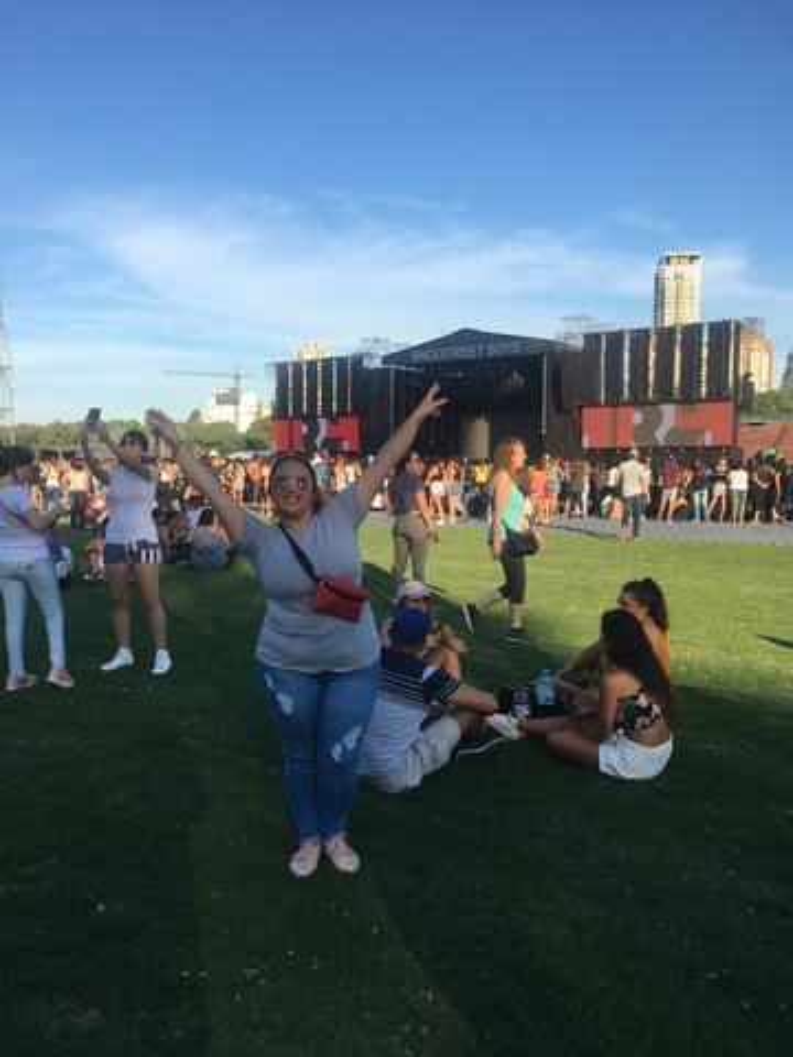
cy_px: 528
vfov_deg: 61.7
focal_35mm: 29
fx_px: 886
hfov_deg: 48.2
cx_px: 396
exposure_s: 1/999
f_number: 2.2
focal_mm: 4.15
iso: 25
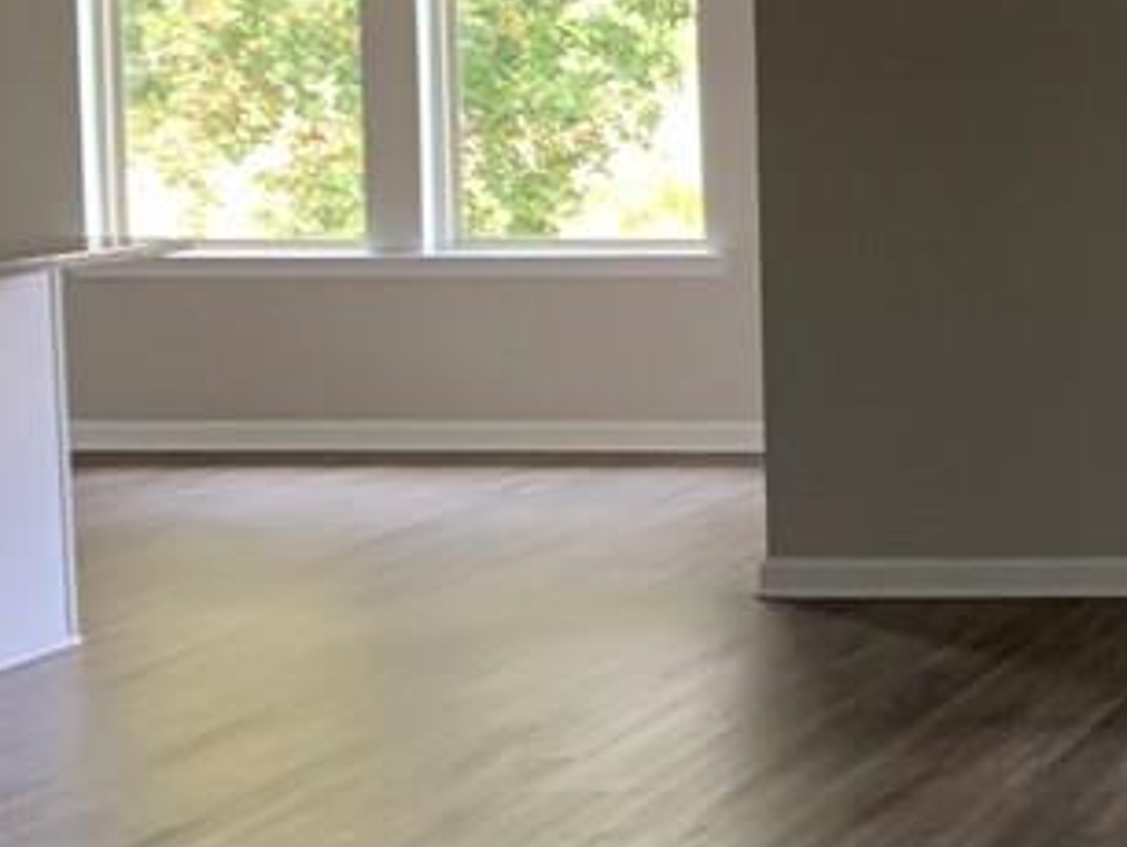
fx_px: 2835
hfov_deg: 18.8
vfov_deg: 16.9
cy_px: 261
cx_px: 1856
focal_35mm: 87
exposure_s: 1/60
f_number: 1.8
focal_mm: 4.25
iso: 160
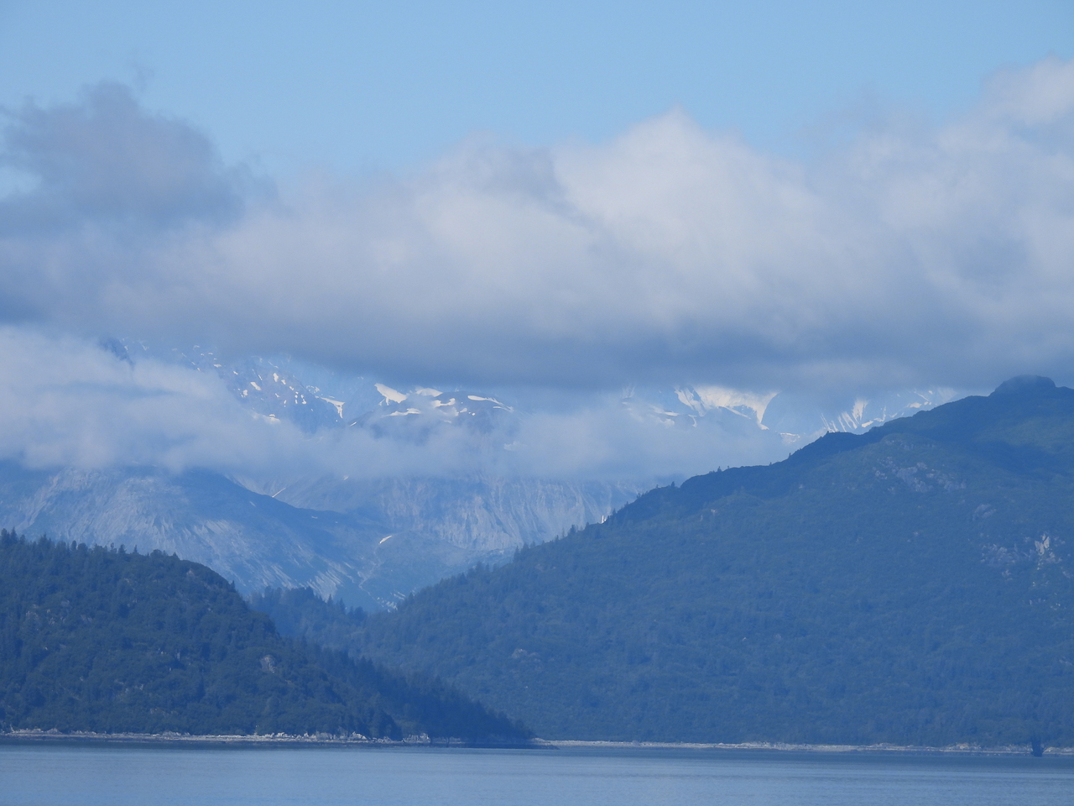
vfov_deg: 5.0
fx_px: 9308
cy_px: 403
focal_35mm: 300
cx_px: 537
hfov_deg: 6.6
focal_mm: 53.5
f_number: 5
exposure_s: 1/1250
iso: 100
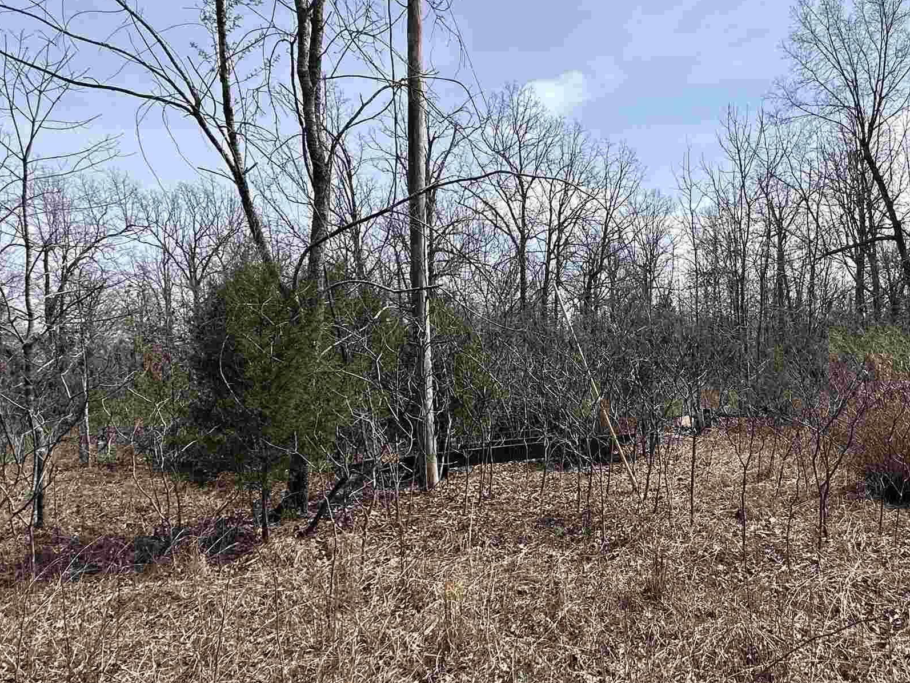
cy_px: 399
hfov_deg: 63.2
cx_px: 628
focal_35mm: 27
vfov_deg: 51.1
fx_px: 710
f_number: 2.2
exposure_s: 1/1595
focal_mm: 2.22
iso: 50
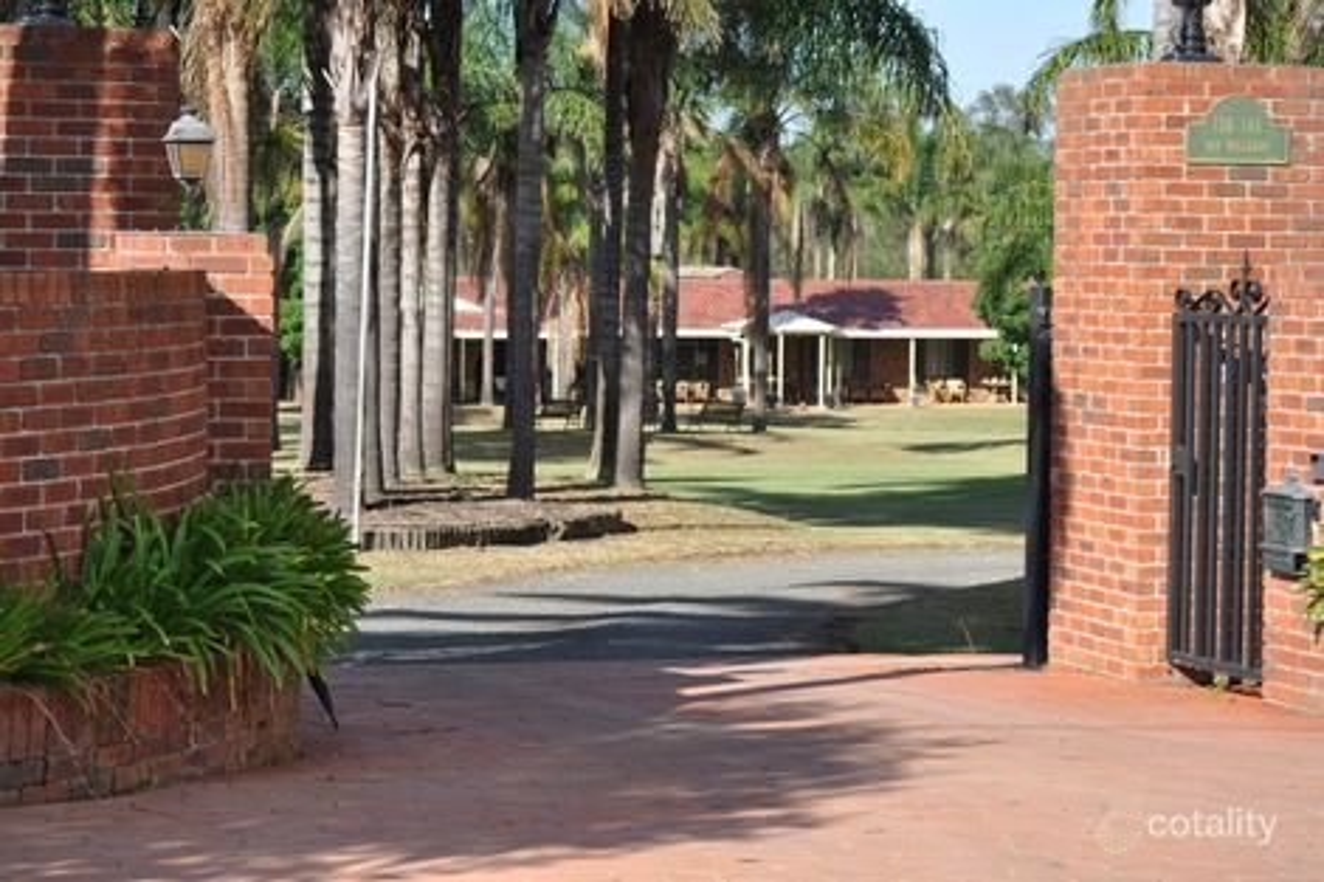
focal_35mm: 105
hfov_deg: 19.5
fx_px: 3860
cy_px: 441
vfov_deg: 13.0
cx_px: 662
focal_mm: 70
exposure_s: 1/640
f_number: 6.3
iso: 200
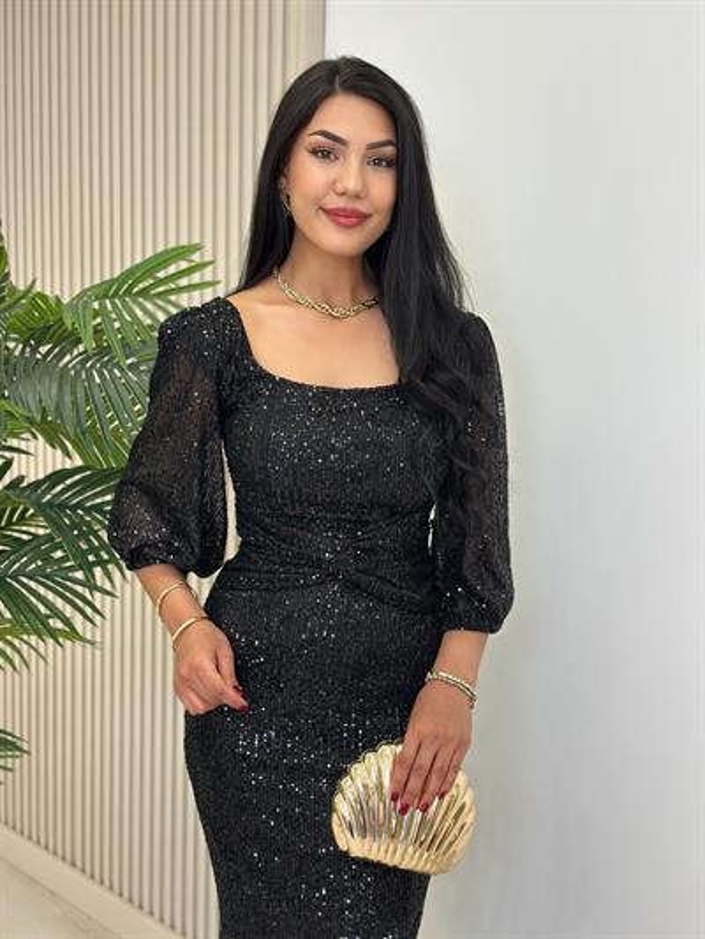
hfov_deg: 30.3
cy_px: 470
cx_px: 352
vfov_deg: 39.6
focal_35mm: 48
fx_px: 1303
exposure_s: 1/137
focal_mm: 6.86
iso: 64
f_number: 1.78
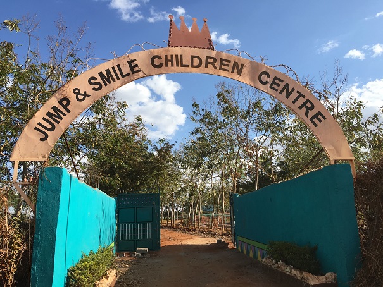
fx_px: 321
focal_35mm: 29
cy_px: 144
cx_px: 192
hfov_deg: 61.6
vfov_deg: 48.2
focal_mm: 4.15
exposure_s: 1/1166
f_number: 2.2
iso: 25
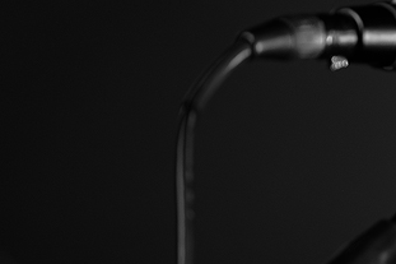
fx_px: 9048
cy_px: 71
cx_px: 642
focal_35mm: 823
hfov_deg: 2.5
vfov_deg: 1.7
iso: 4000
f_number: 2.8
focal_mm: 200
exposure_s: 1/160
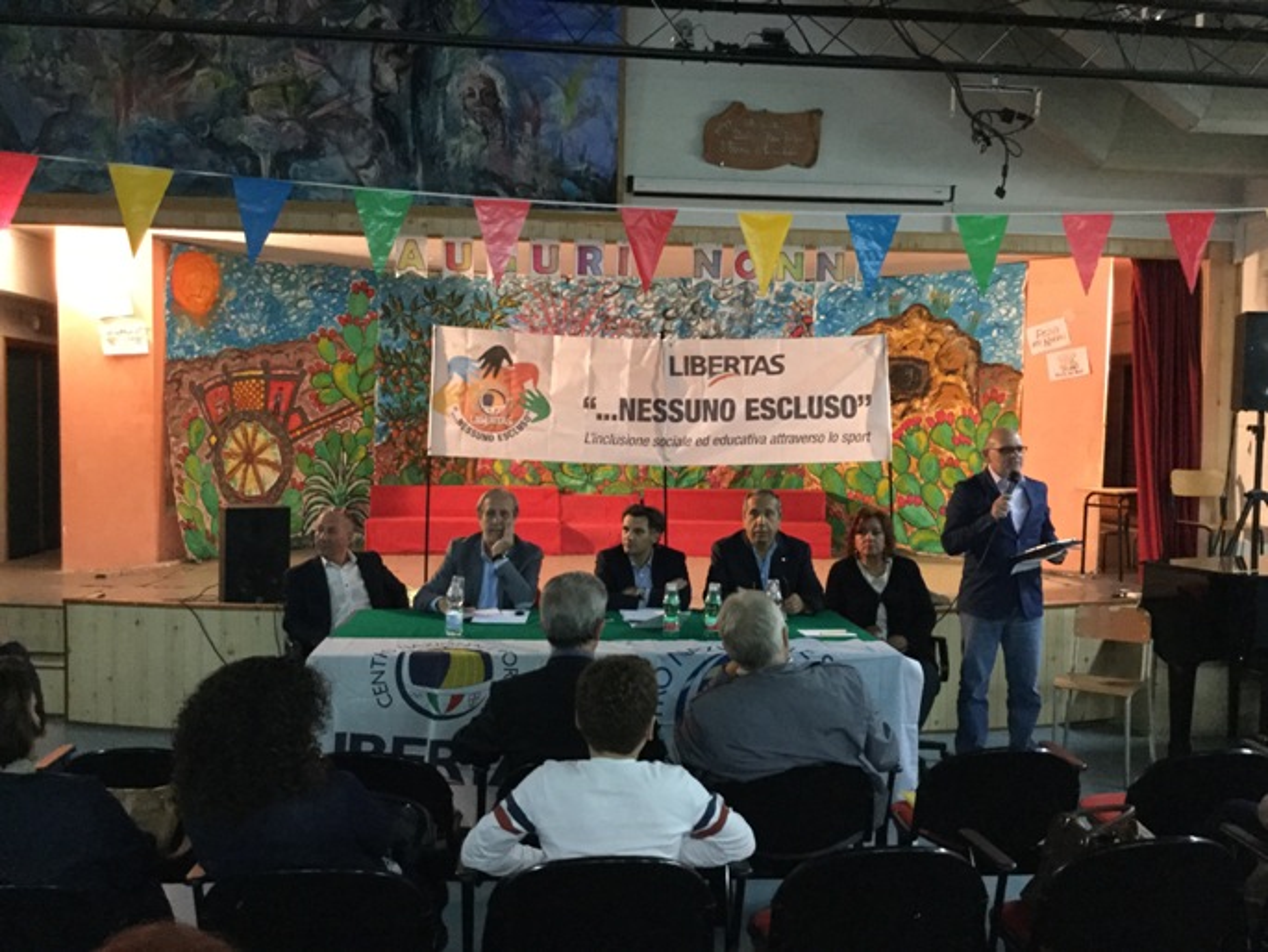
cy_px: 476
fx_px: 1136
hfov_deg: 58.3
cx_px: 634
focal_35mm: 31
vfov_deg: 45.5
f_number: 2.4
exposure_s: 1/17
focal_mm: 3.3
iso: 320
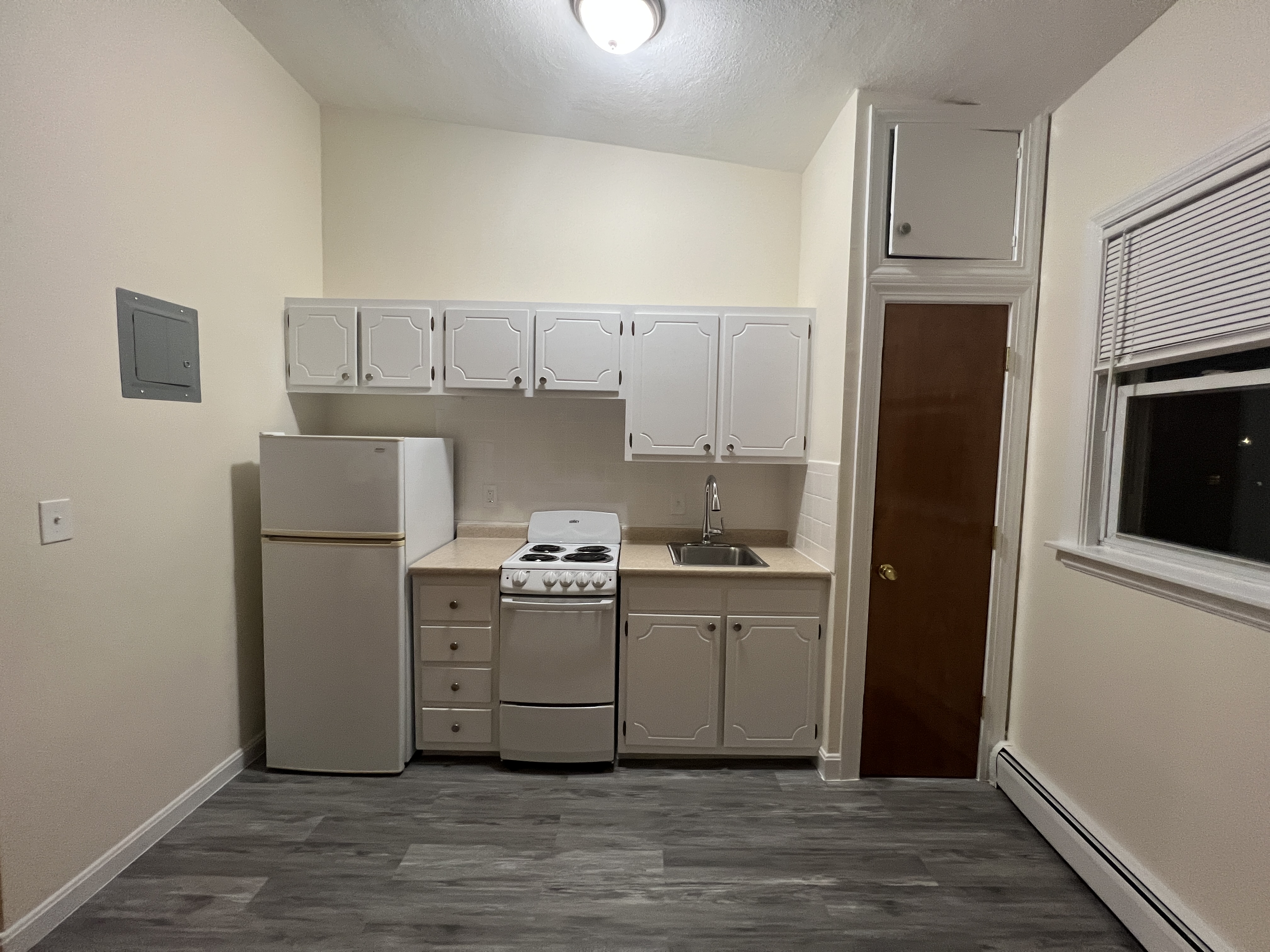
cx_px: 635
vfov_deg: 89.9
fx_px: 477
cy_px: 476
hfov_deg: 106.2
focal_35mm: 13
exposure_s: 1/60
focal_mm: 1.57
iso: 250
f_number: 1.8
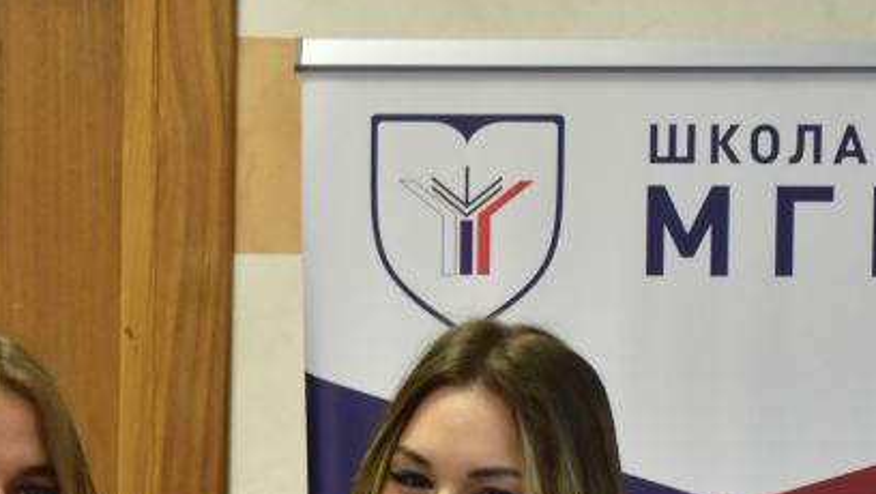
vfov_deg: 6.2
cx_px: 384
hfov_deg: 11.1
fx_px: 4509
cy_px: 801
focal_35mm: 194
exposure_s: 1/125
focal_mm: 42
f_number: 4.5
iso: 1000
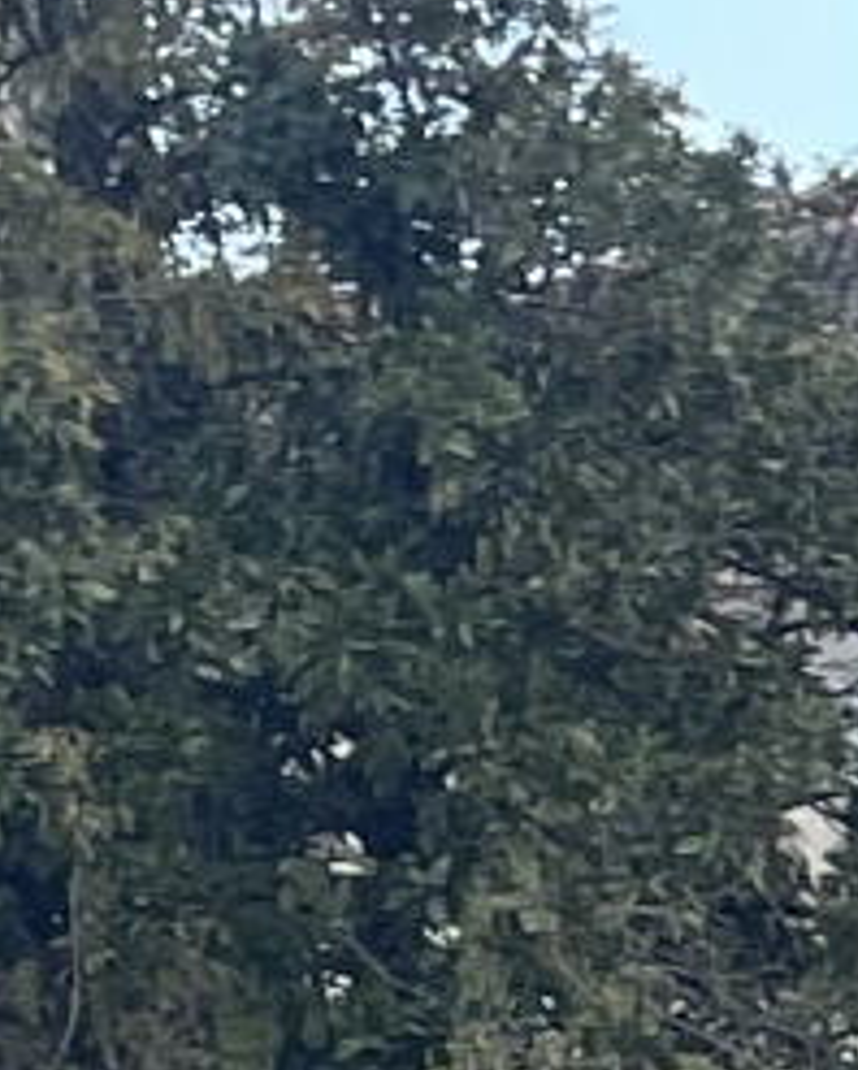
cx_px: 2006
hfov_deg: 5.7
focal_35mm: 263
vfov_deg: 6.2
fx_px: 8338
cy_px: 4055
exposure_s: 1/121
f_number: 1.6
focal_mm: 4.2
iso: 32
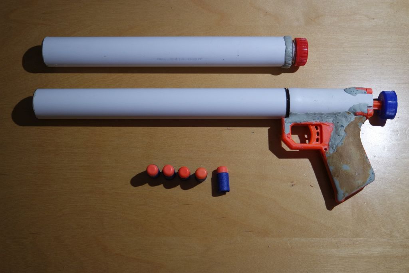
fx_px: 500
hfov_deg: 44.5
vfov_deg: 30.5
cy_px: 136
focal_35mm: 44
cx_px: 204
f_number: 4.5
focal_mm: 29
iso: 400
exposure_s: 1/50
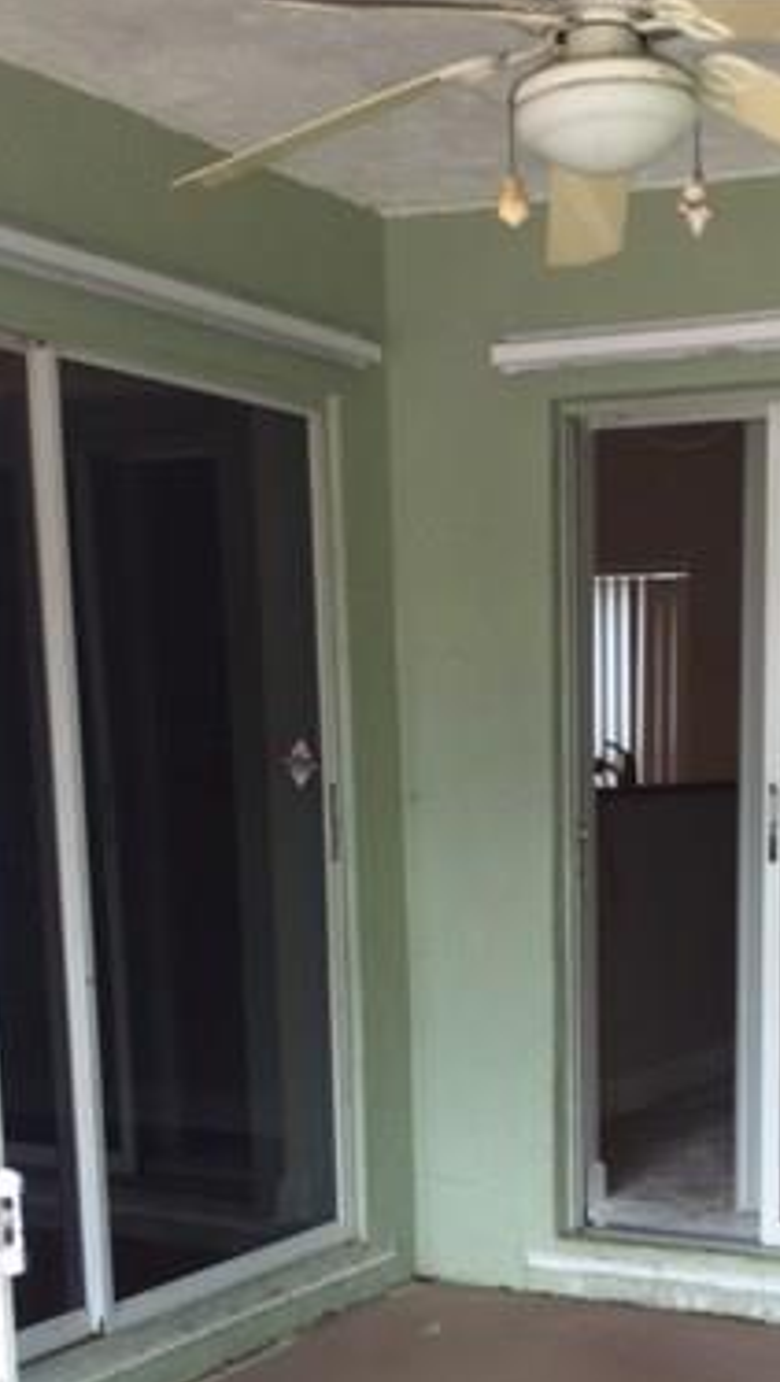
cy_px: 1109
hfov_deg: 21.8
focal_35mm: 54
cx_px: 676
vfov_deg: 37.1
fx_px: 1981
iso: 32
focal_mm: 4.15
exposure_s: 1/60
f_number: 2.2
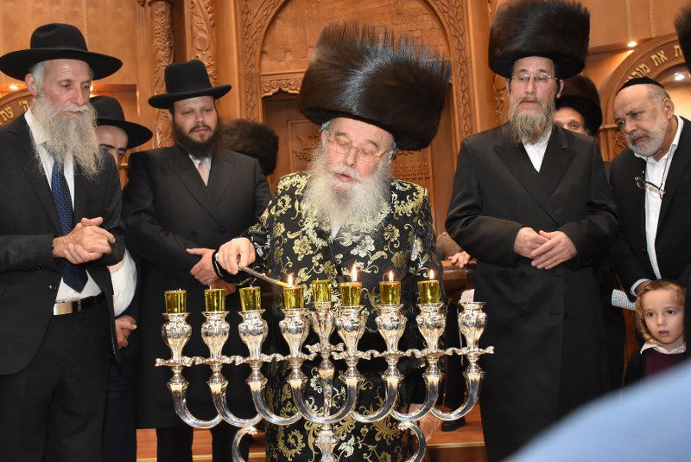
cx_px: 346
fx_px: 691
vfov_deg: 36.9
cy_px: 231
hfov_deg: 53.1
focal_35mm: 36
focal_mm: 24
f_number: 5.6
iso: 2500
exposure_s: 1/125
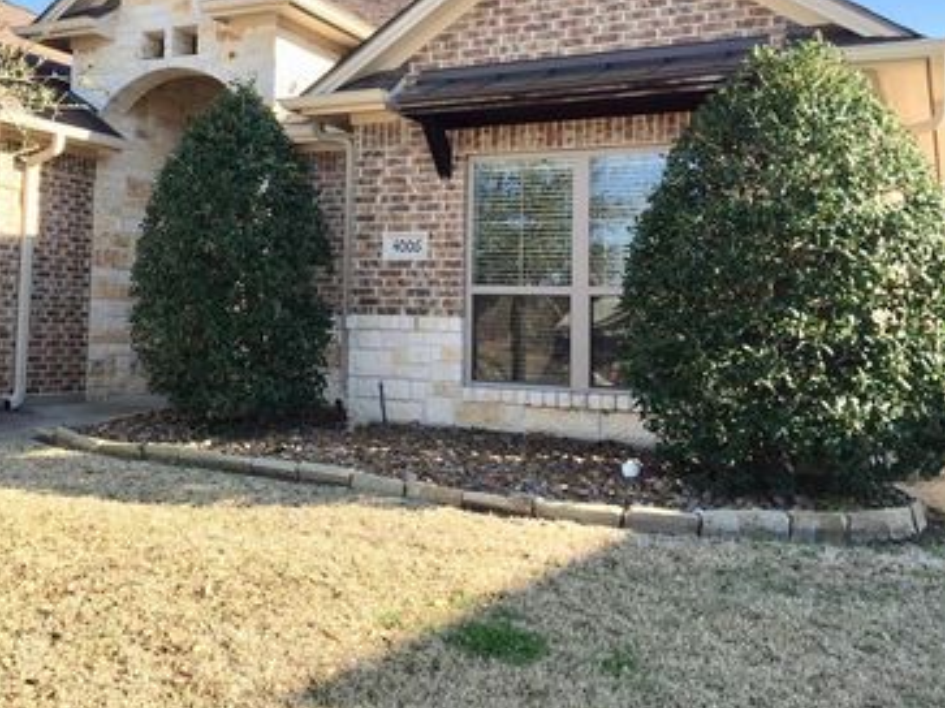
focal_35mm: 40
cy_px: 243
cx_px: 302
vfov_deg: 35.6
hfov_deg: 46.0
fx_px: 1092
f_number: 2.2
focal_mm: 4.15
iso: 32
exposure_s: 1/791
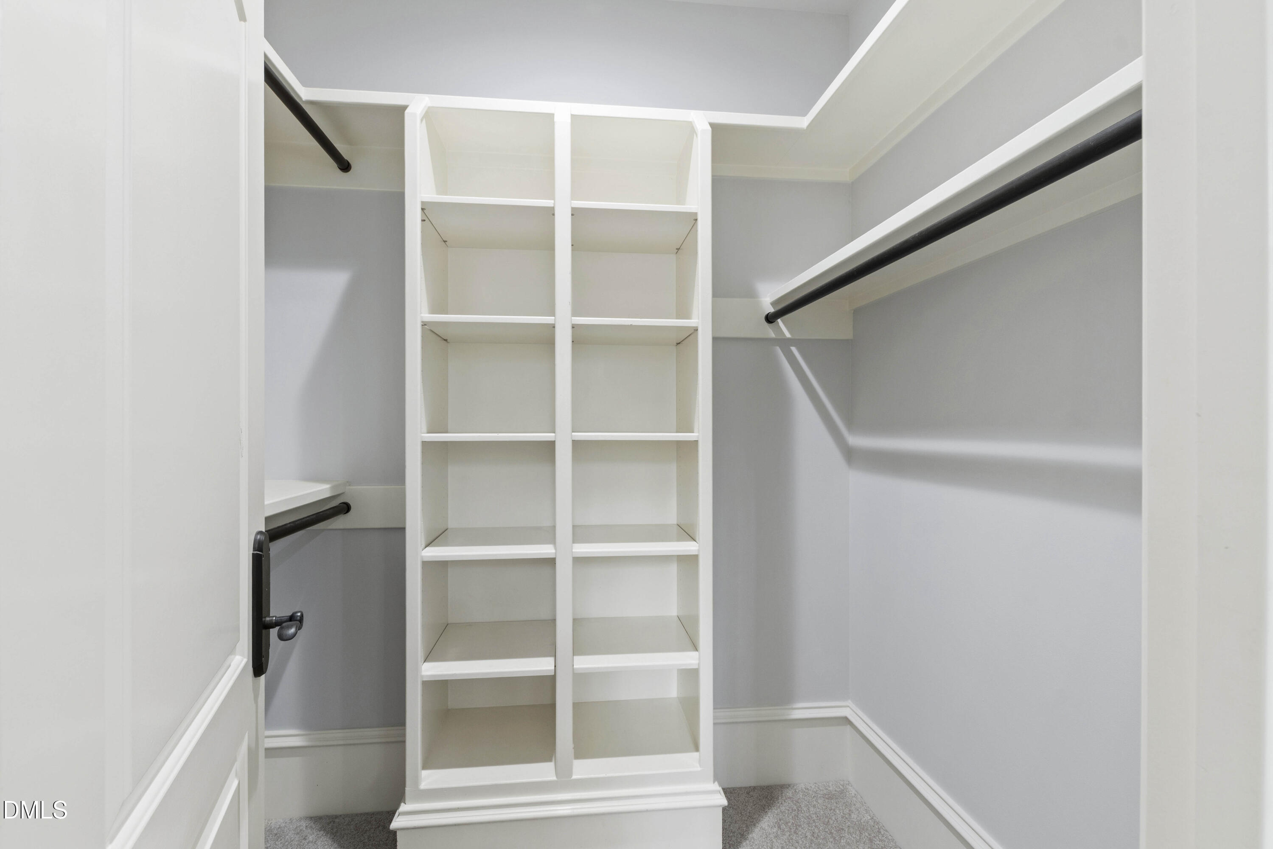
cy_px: 424
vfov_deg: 77.3
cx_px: 636
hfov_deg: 100.4
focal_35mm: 15
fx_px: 530
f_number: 8
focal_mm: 10
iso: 100
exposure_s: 1/1.25
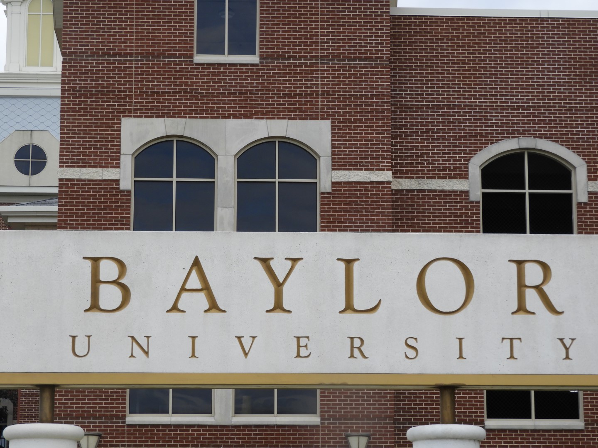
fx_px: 1814
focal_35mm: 105
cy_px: 224
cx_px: 299
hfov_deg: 18.7
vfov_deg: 14.1
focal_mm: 18.8
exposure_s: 1/400
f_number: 4.8
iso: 100
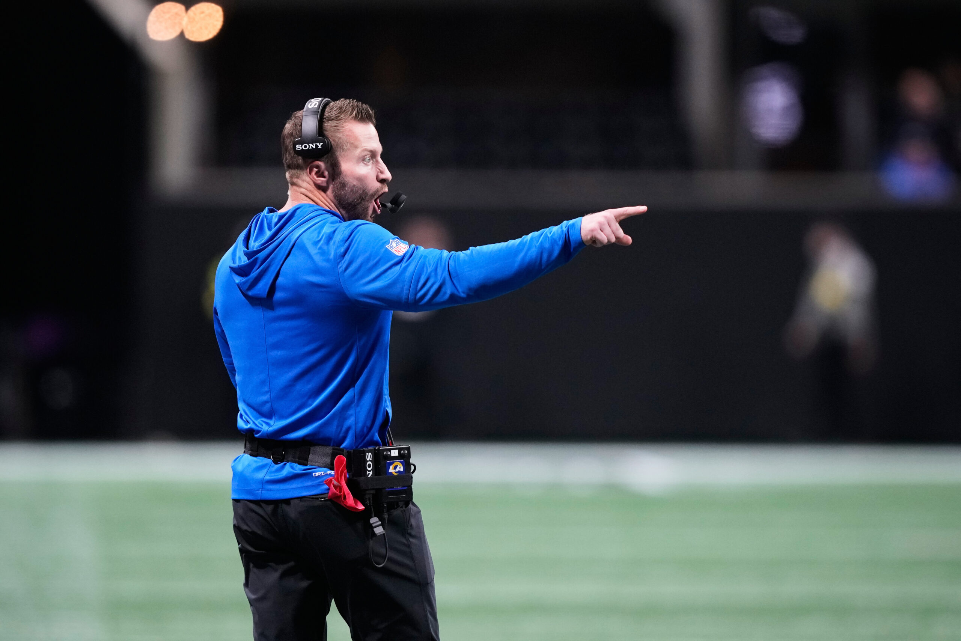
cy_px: 320
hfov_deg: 3.4
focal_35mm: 600
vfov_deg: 2.3
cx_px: 480
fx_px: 16016
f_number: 2.8
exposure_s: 1/2000
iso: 2000
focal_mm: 400
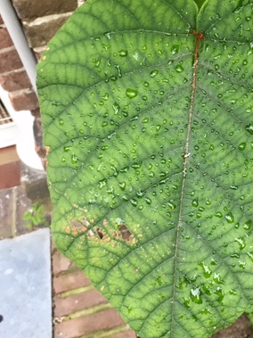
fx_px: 478
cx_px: 193
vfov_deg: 38.9
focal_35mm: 49
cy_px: 159
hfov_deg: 29.1
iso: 40
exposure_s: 1/33
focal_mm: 4.15
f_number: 2.2
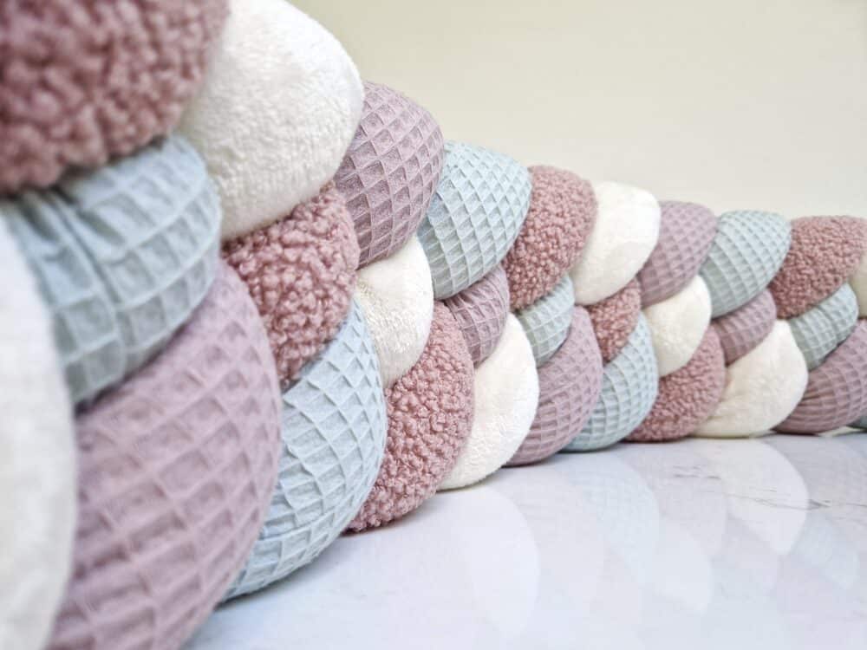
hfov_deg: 73.9
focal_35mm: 23
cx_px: 434
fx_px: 576
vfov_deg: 58.9
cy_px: 325
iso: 50
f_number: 1.8
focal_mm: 5.4
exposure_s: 1/100
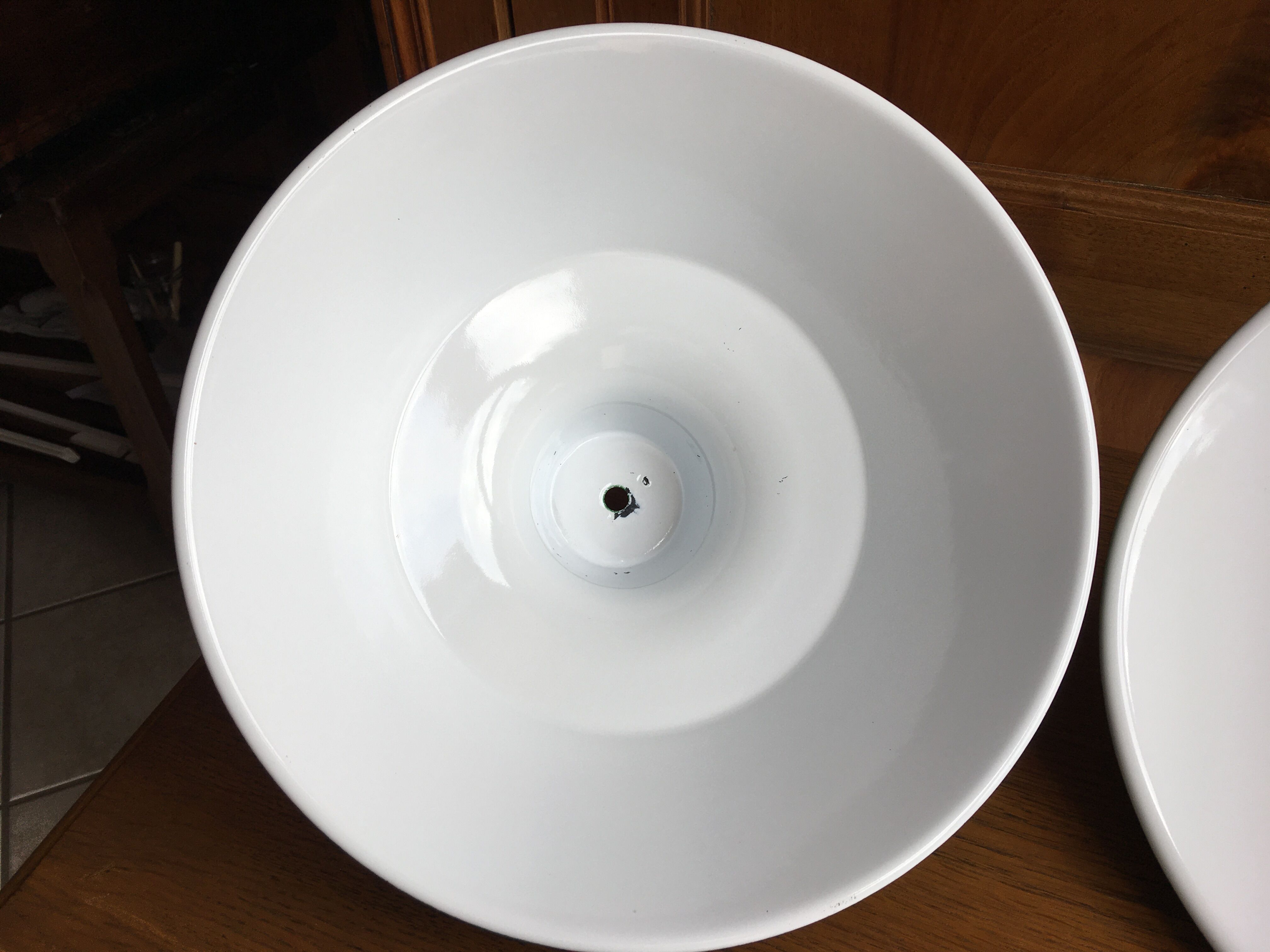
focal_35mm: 29
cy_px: 476
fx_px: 1064
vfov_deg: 48.2
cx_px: 635
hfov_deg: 61.7
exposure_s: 1/167
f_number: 2.2
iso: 25
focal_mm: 4.15
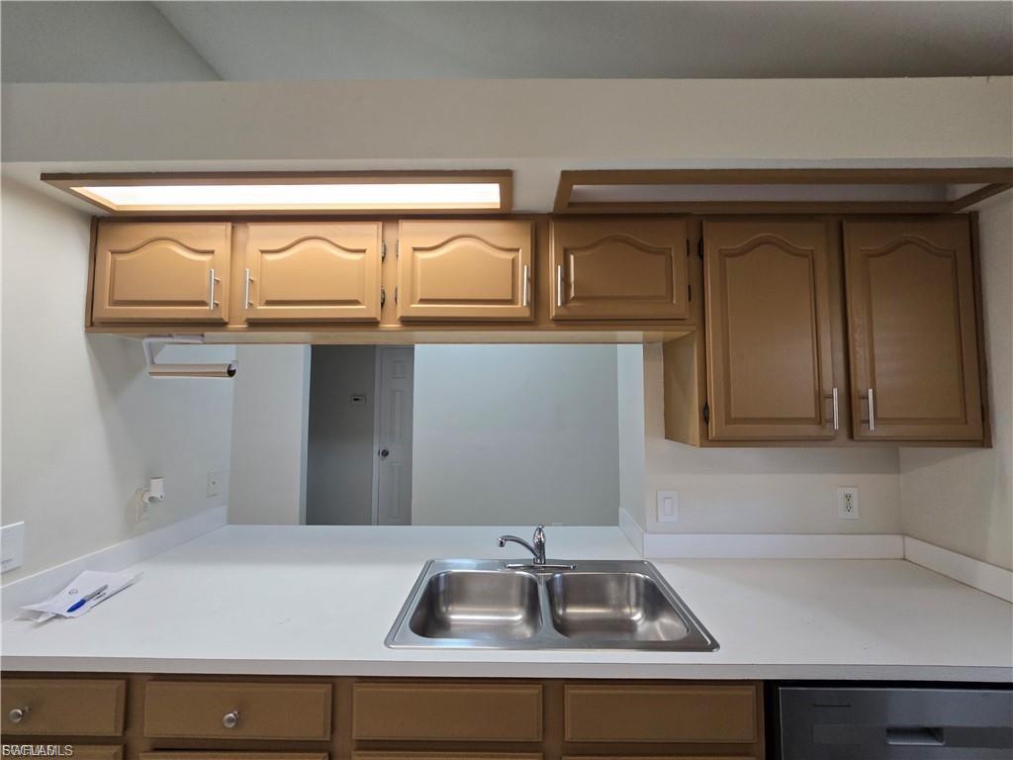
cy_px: 380
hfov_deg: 106.2
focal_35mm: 13
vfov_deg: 89.9
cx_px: 506
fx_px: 380
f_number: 2.2
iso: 160
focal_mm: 2.2
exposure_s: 1/60
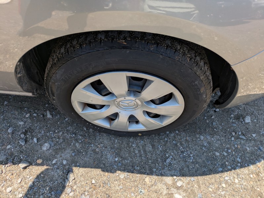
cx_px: 132
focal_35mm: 25
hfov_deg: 69.4
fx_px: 191
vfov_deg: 54.9
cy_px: 99
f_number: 1.89
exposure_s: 1/899
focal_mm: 5.43
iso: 46
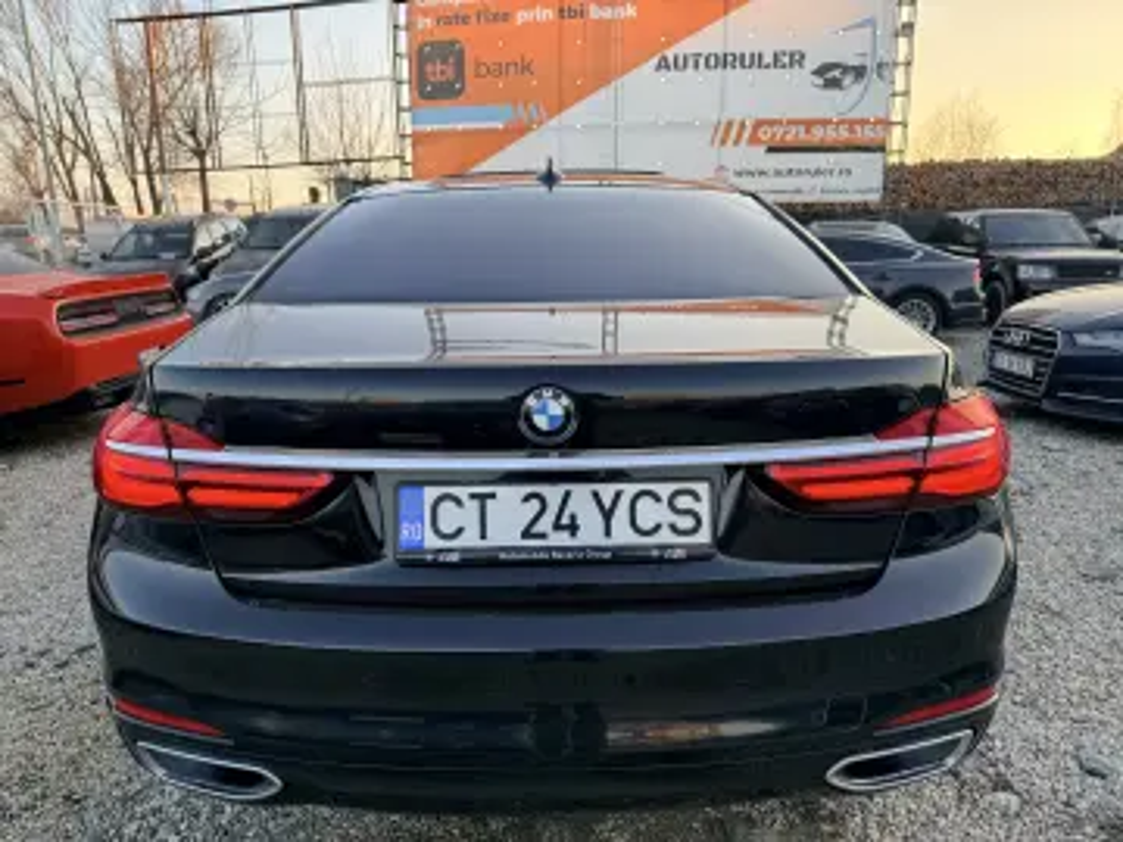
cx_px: 562
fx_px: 779
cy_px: 421
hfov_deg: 71.6
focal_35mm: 24
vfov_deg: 56.8
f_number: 1.78
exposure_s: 1/269
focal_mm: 6.76
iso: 80
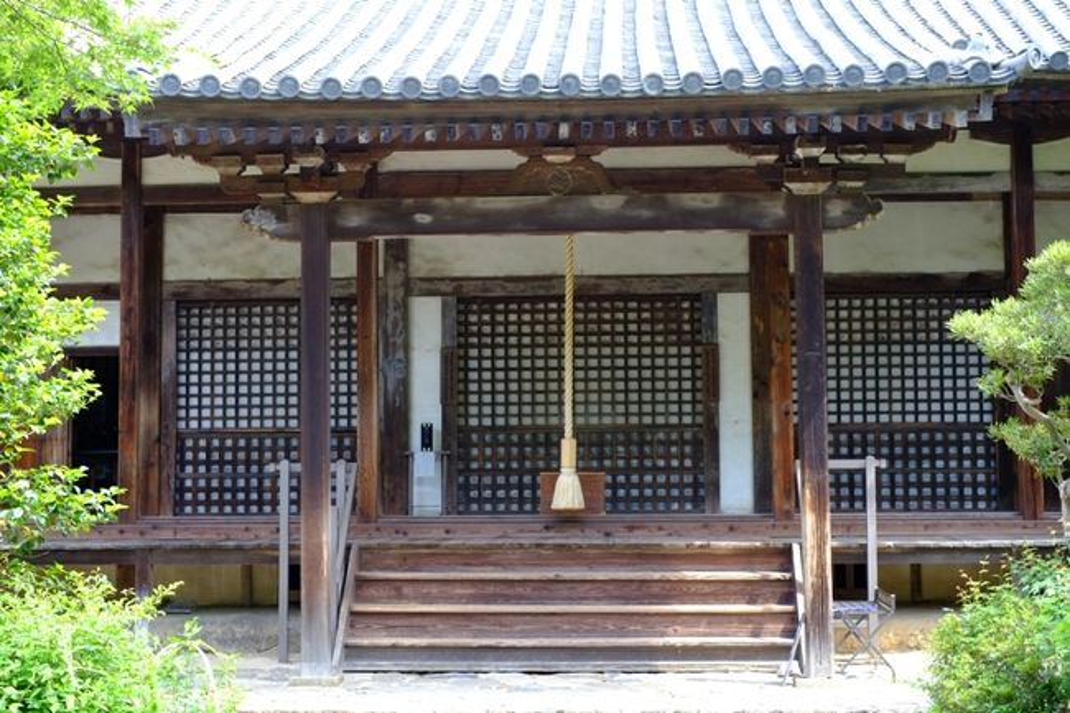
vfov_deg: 25.5
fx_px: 1575
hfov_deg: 37.5
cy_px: 356
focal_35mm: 53
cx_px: 535
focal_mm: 35
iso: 320
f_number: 5.6
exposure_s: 1/52
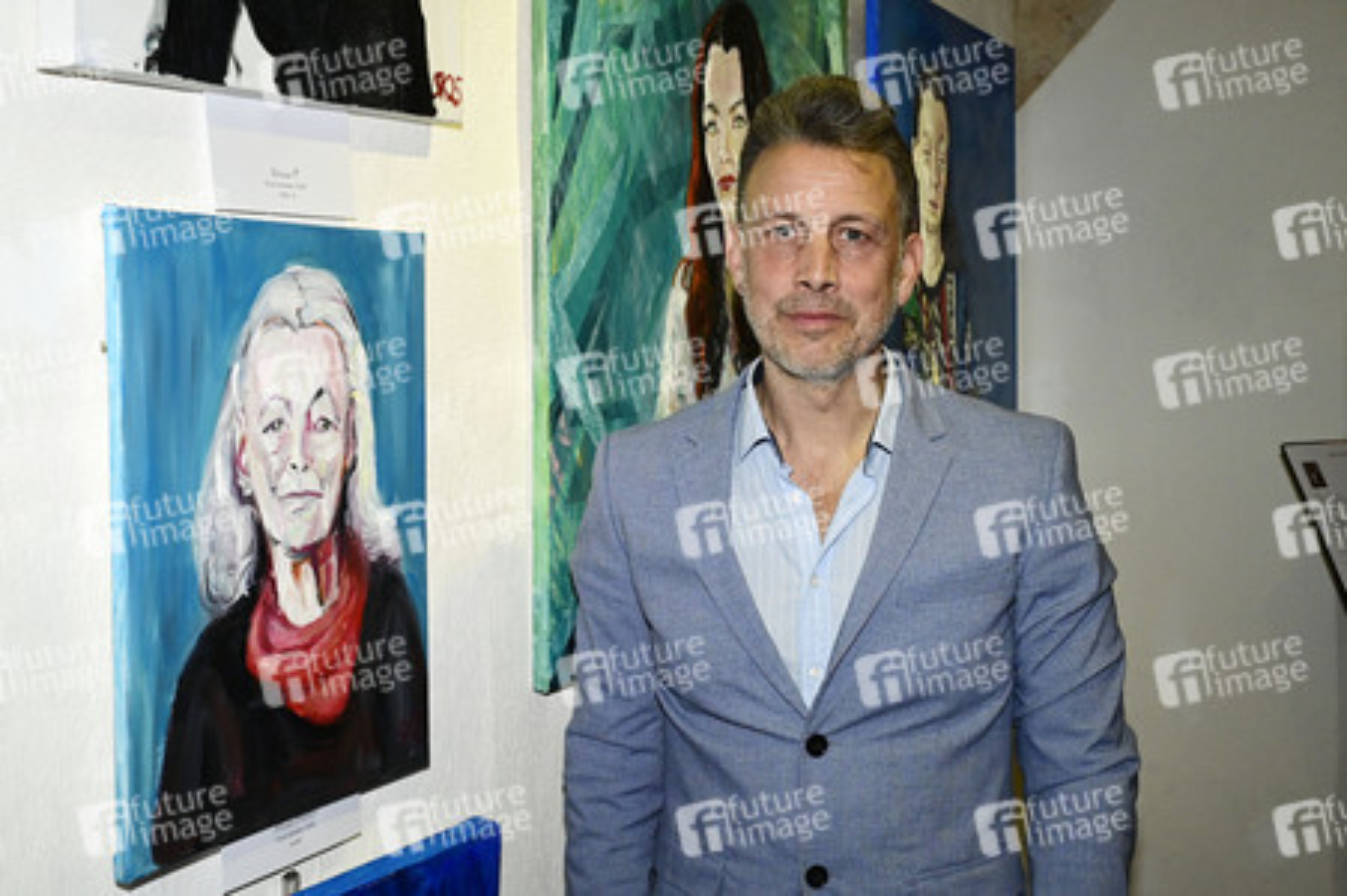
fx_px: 1533
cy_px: 448
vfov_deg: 32.6
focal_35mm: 41
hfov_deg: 47.4
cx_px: 674
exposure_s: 1/200
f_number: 9
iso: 3200
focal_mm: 41
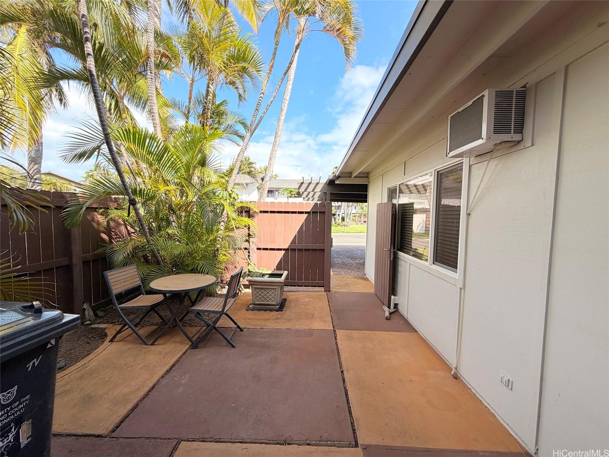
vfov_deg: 85.7
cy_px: 228
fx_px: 246
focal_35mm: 14
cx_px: 304
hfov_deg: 102.1
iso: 40
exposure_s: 1/559
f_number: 2.2
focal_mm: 2.22
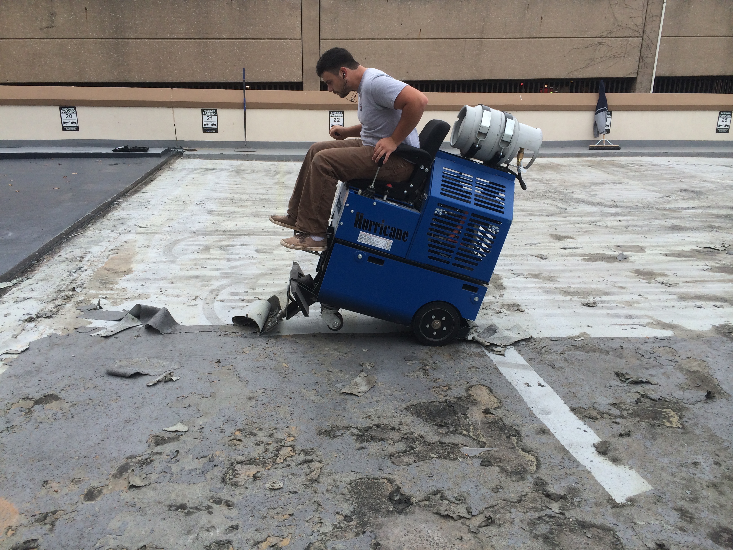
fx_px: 635
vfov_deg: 46.8
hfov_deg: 60.0
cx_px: 366
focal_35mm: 30
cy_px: 275
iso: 32
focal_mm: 4.12
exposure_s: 1/746
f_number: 2.2
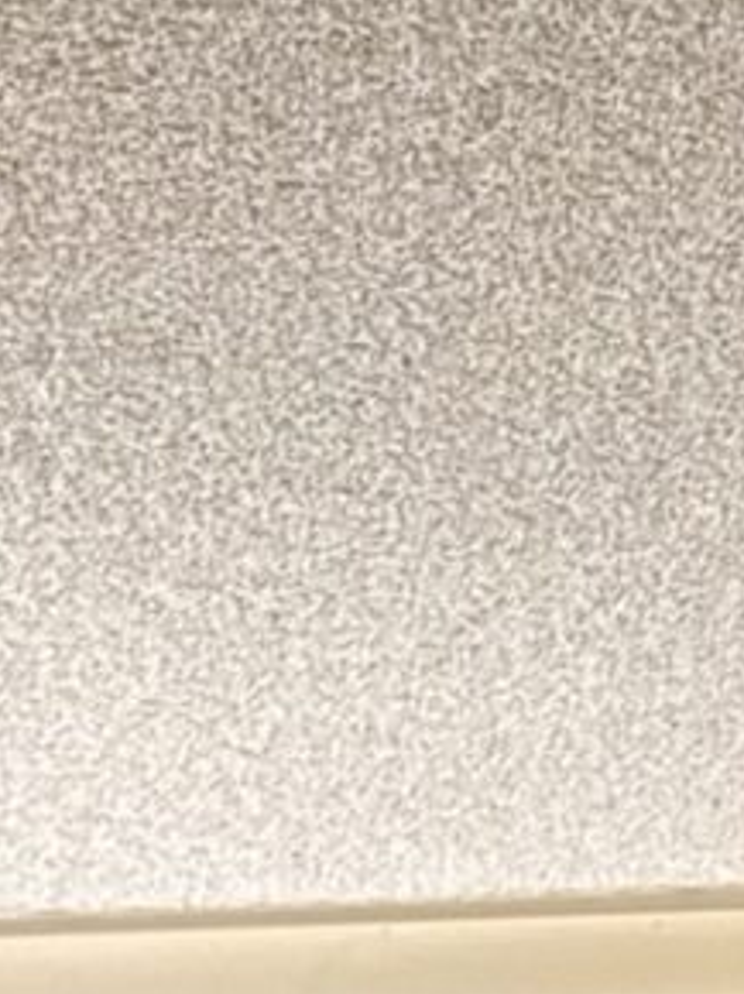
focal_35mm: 159
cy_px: 3222
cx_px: 154
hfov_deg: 9.3
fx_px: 4563
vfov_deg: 9.2
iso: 800
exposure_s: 1/30
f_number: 1.78
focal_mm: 6.76
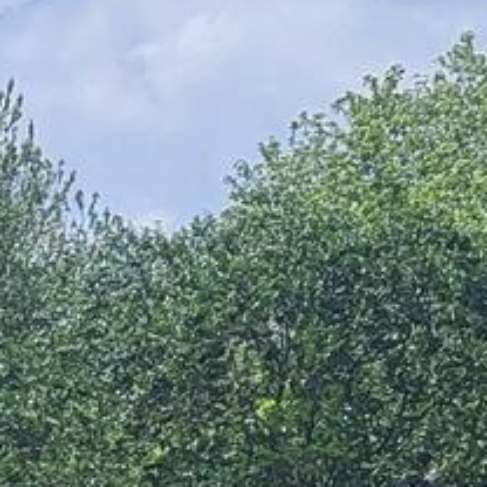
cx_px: -1072
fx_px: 3597
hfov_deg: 6.8
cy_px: 1316
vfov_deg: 7.1
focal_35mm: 226
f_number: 1.8
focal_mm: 5.4
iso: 40
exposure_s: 1/1714
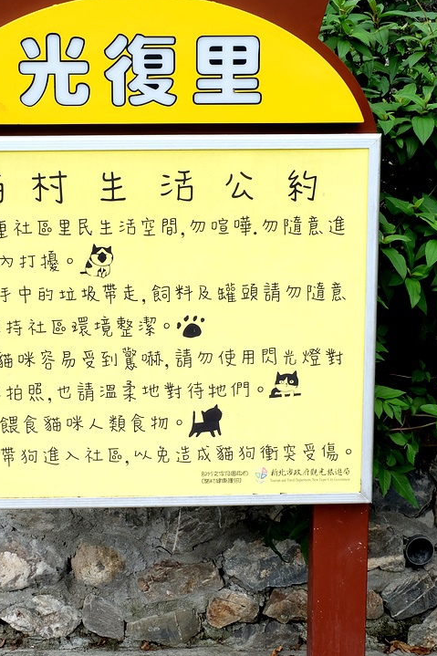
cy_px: 317
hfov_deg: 23.7
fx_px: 1038
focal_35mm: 57
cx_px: 154
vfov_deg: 35.1
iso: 800
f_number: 10
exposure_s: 1/300
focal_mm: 26.9
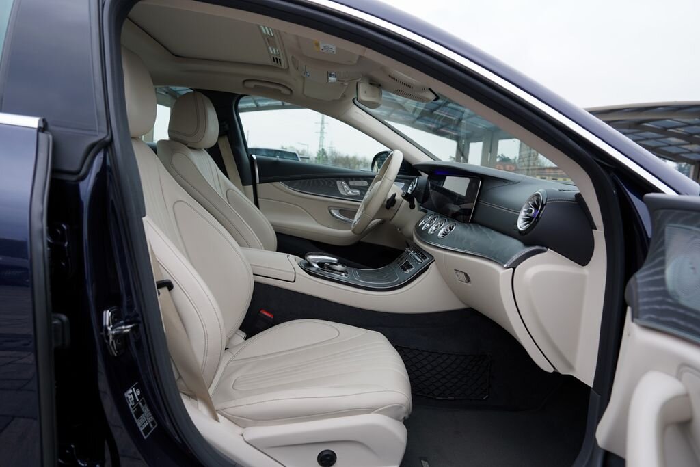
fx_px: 467
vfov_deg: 53.1
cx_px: 350
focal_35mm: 24
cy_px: 234
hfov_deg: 73.7
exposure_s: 1/100
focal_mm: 24
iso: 100
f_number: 5
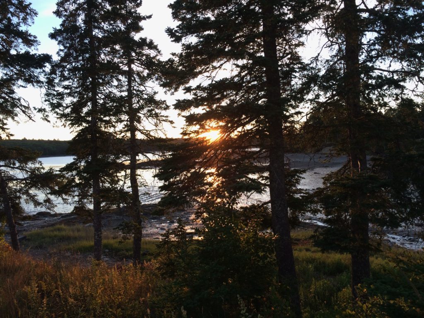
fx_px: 355
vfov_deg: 48.2
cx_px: 212
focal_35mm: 29
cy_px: 159
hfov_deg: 61.7
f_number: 2.2
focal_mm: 4.15
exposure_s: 1/183
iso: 32
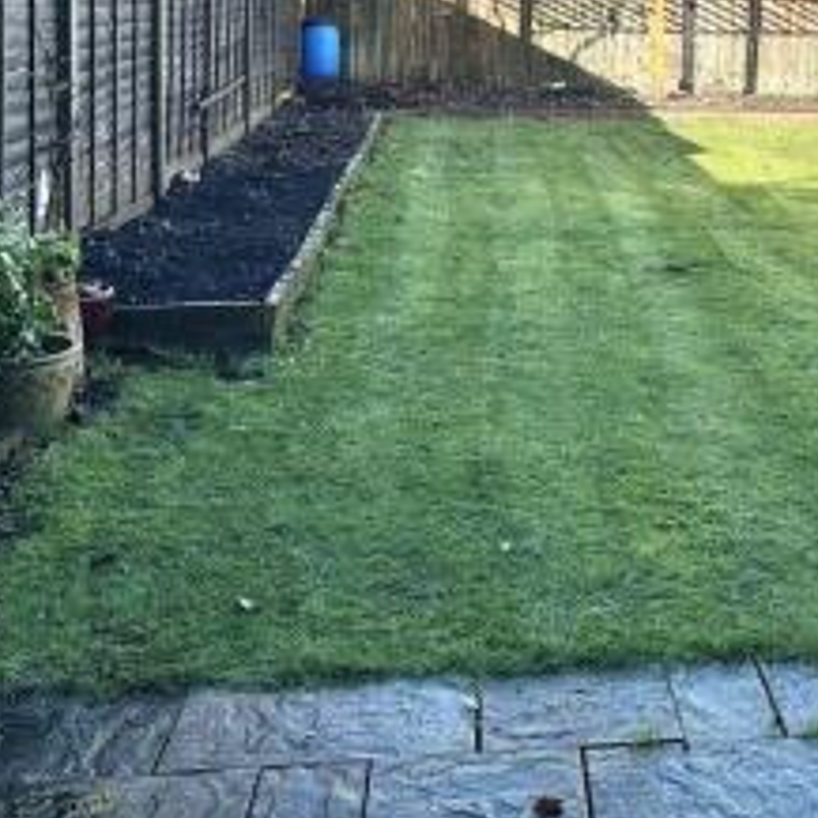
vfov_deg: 28.7
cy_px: 55
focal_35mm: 57
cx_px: 711
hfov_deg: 29.0
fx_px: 1524
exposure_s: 1/2469
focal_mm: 6.86
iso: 80
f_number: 1.78
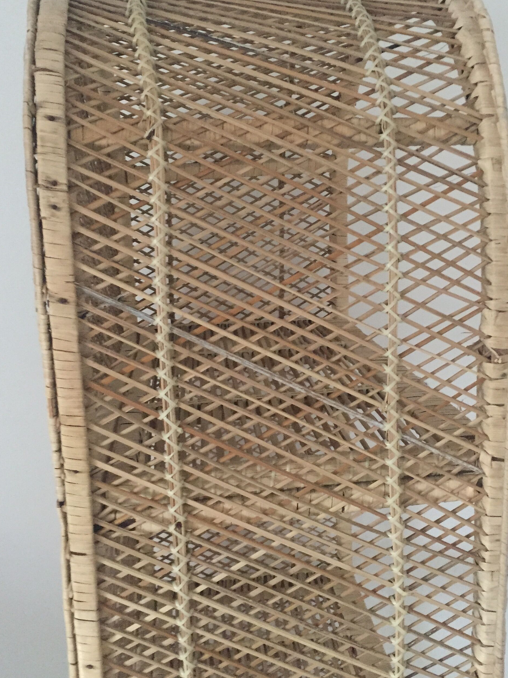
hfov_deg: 37.7
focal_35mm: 38
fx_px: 744
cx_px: 269
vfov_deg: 49.0
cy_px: 329
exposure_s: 1/17
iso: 500
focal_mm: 4.15
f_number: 2.2
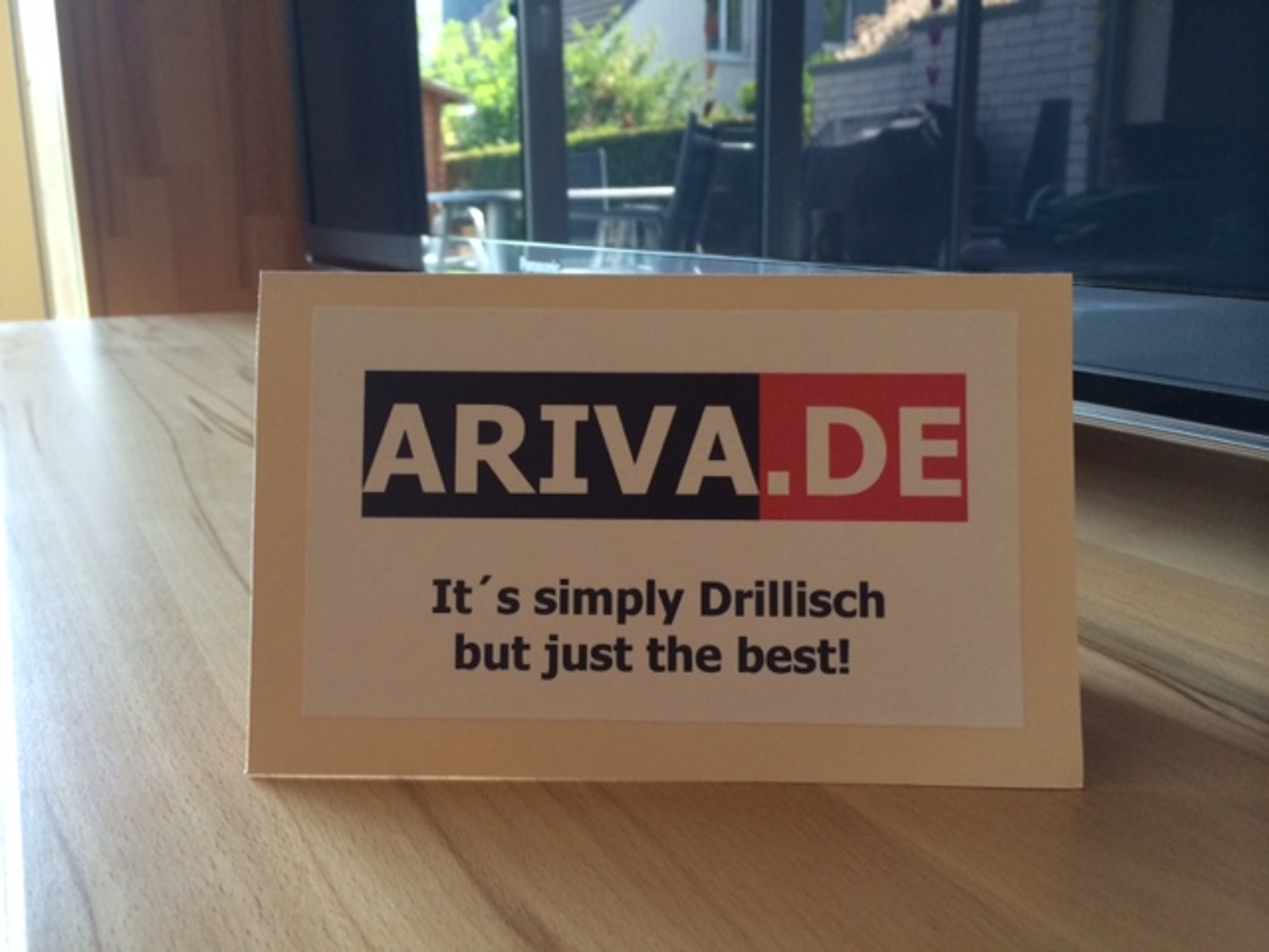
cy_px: 476
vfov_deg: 46.8
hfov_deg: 60.0
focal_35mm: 30
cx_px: 634
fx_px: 1100
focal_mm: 4.12
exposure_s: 1/30
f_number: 2.2
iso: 64
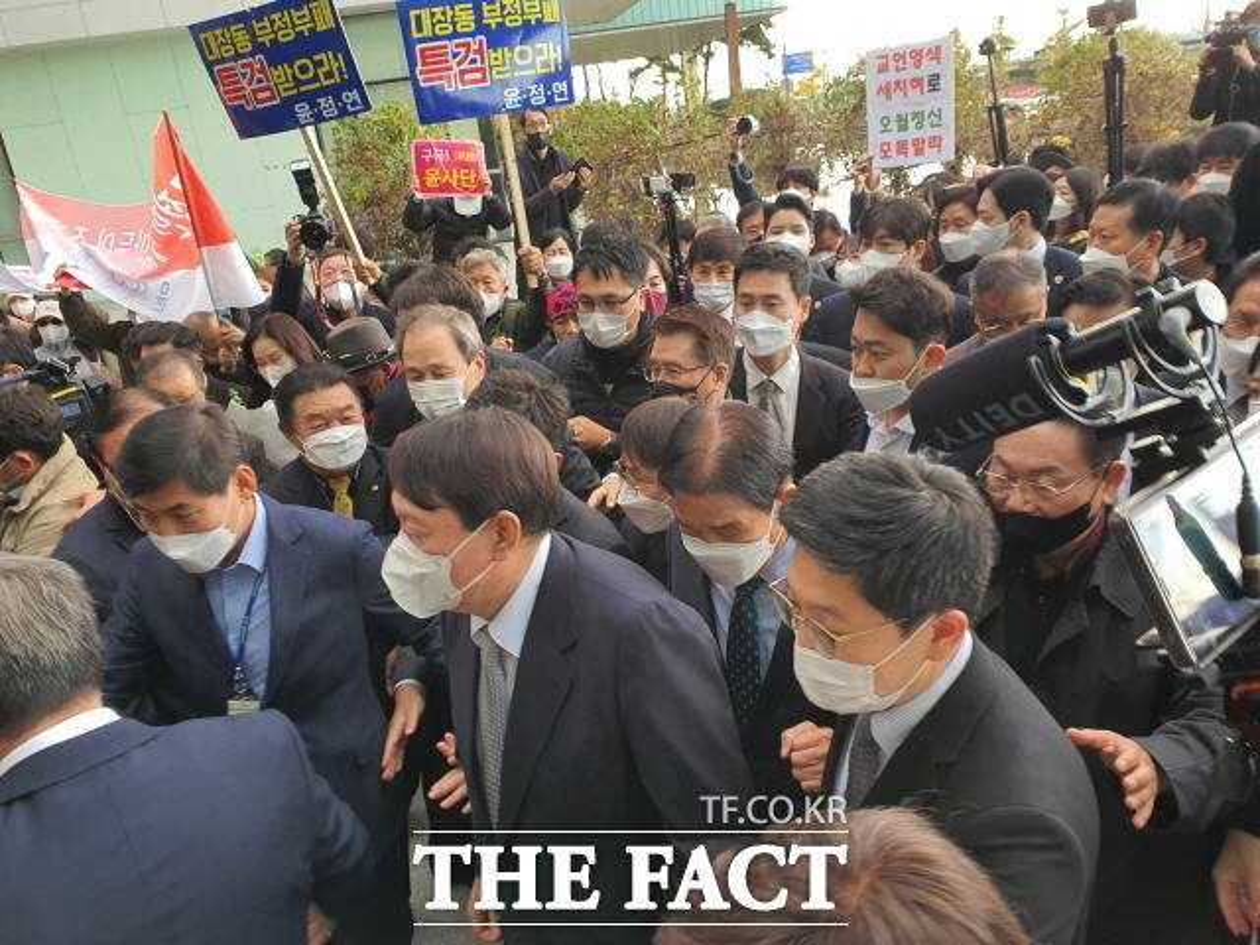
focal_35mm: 26
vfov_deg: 53.1
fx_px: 946
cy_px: 472
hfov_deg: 67.3
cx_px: 630
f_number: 2.4
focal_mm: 4.3
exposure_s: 1/120
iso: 64
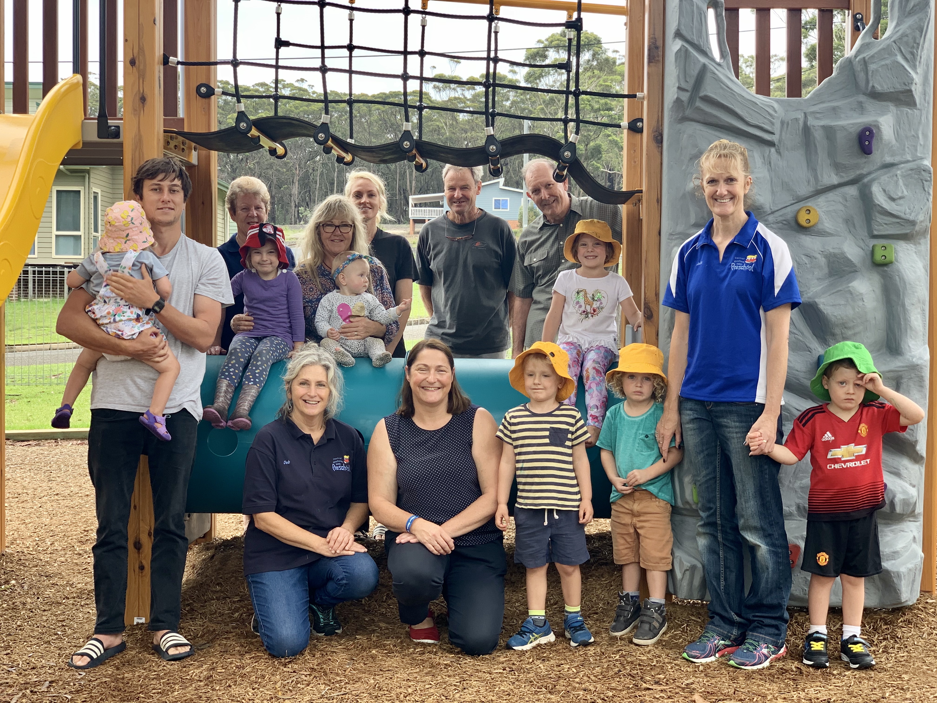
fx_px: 1408
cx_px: 468
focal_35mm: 52
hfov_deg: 36.8
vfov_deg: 28.0
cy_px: 352
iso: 25
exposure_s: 1/122
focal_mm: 6
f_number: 2.4
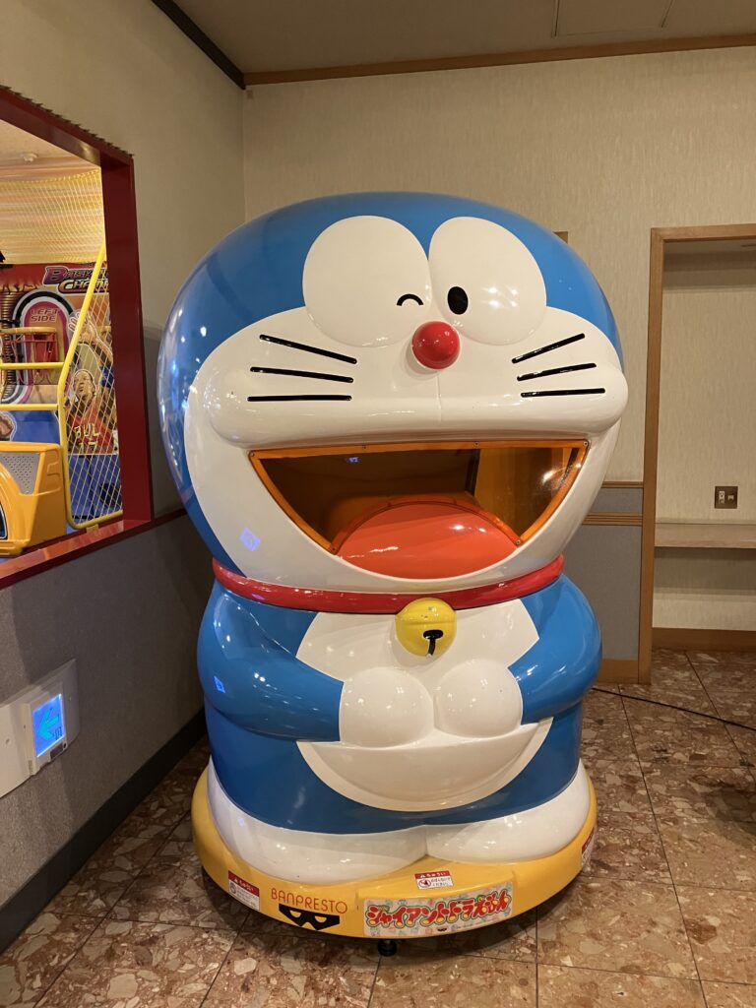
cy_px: 504
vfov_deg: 63.4
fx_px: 815
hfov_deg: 49.7
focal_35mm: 28
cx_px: 378
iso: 250
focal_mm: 3.99
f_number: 1.8
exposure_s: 1/50
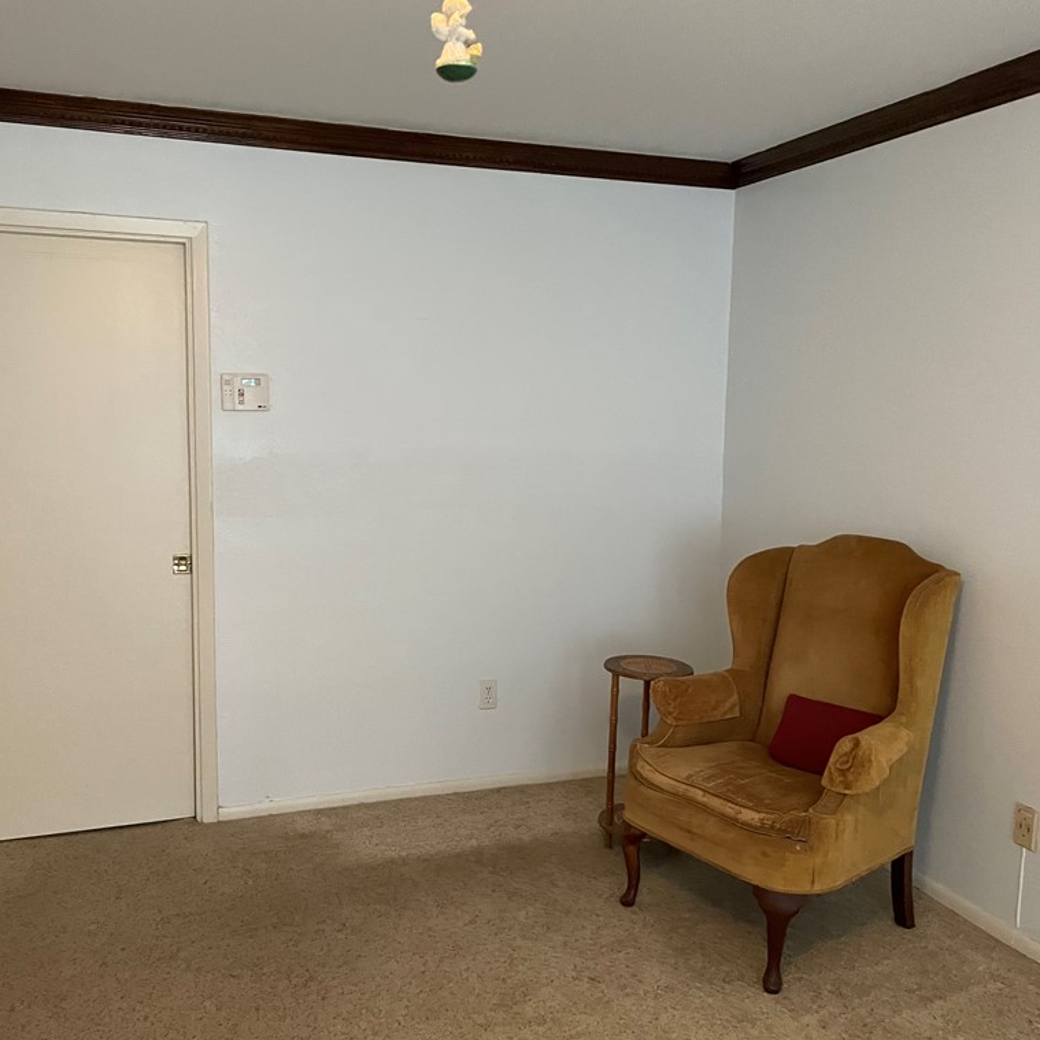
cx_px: 497
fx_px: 1054
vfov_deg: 52.5
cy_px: 515
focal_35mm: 31
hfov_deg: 52.5
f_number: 1.6
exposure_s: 1/40
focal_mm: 4.2
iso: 500
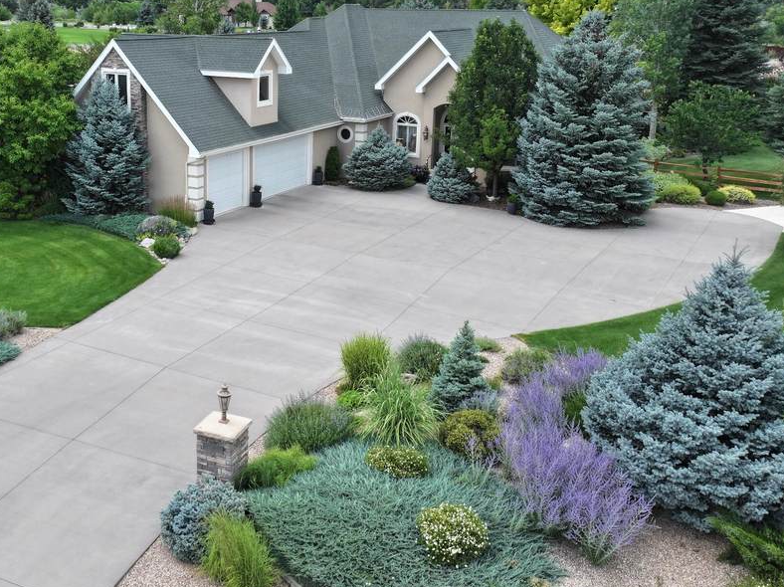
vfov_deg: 36.5
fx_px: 883
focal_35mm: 39
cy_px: 209
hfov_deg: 47.1
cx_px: 257
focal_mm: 12.29
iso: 100
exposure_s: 1/800
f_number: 2.8
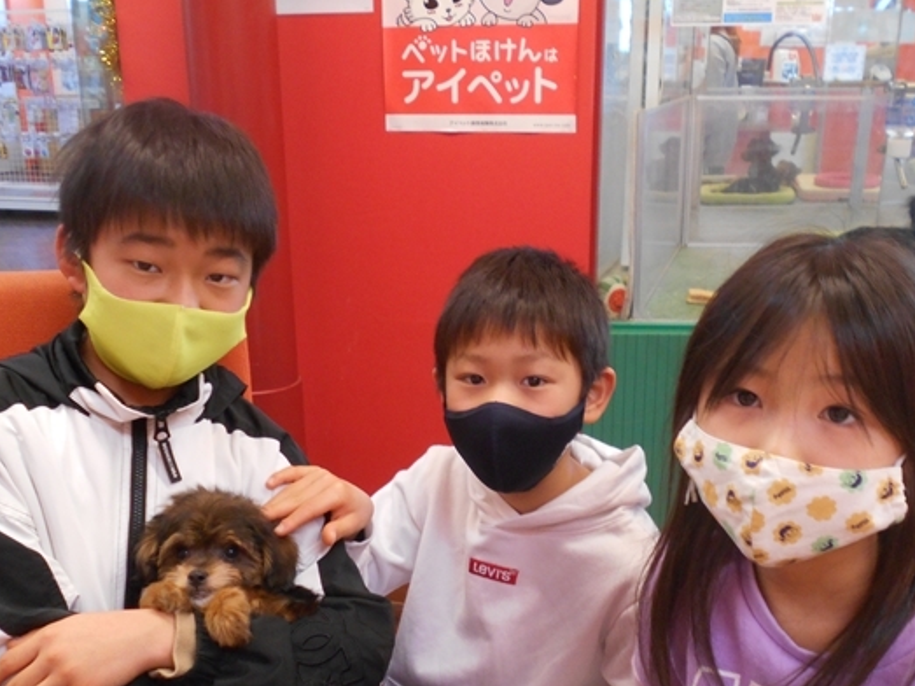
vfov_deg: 36.8
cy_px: 387
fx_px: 1031
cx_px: 469
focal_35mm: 39
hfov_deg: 47.9
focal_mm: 5.8
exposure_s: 1/30
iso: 280
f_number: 3.6
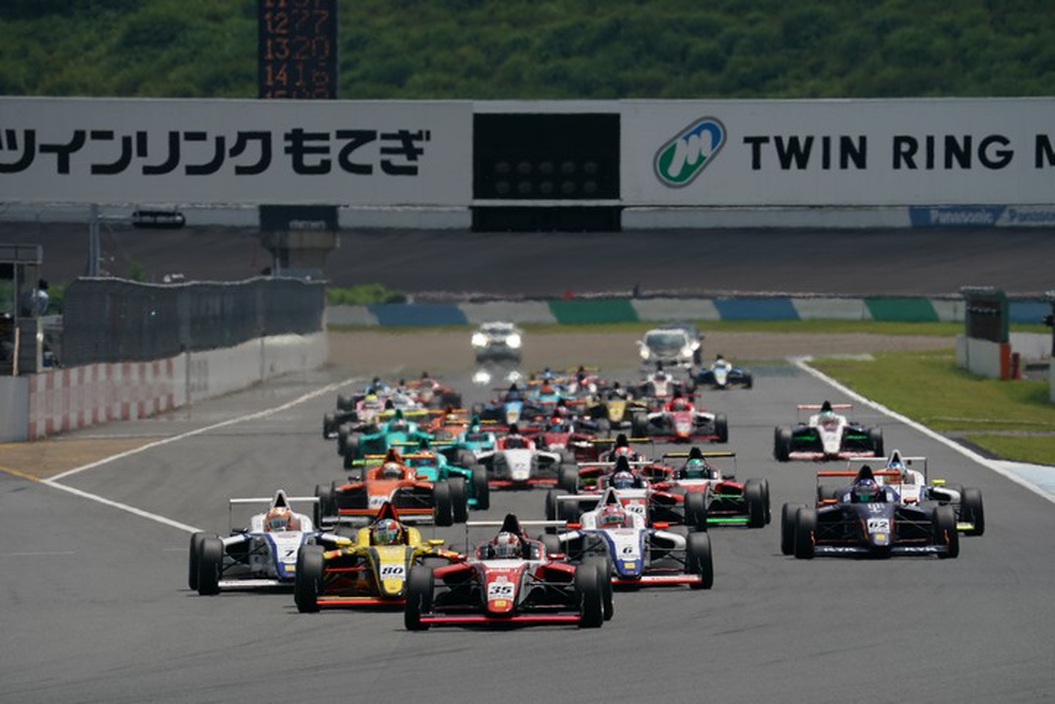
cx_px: 528
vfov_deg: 2.5
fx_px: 15853
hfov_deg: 3.8
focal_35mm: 541
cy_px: 352
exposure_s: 1/800
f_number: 10
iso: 200
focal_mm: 541
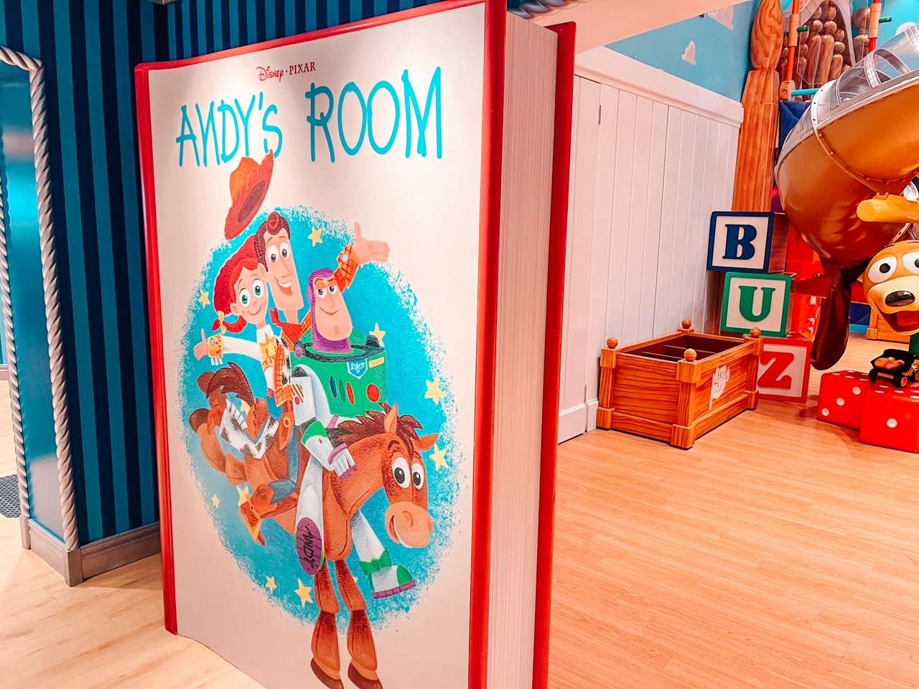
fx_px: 690
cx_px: 460
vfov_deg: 53.1
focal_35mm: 26
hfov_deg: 67.3
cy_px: 344
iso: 125
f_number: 1.6
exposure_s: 1/60
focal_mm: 5.1
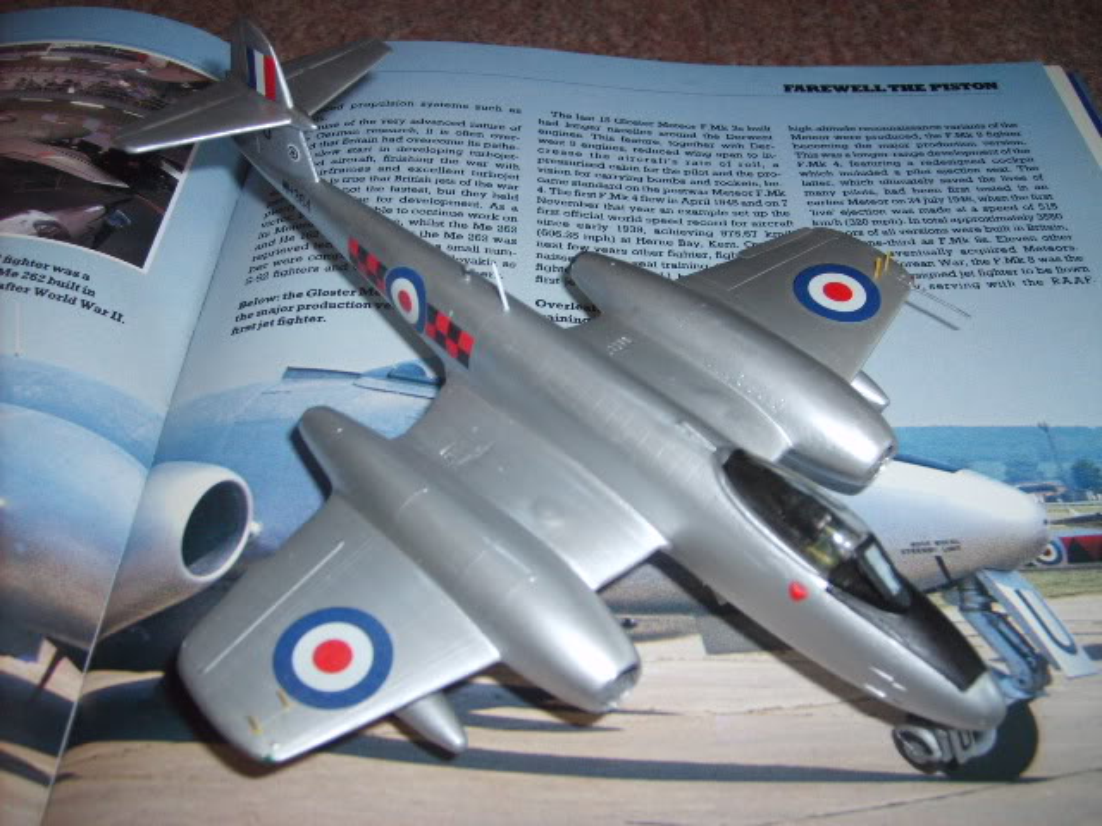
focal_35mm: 35
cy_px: 413
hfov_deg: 52.6
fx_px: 1114
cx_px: 551
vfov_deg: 40.7
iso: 100
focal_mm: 5.8
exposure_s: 1/45
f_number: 2.8
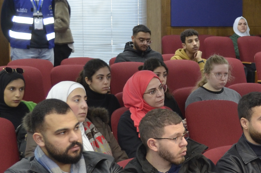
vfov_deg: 12.5
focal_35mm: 109
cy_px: 91
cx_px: 331
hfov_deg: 17.7
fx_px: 789
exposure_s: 1/60
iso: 450
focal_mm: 20
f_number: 3.8
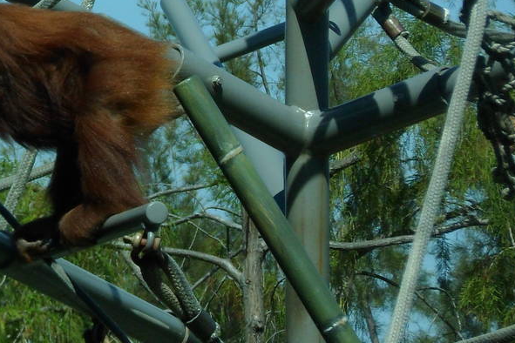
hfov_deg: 5.6
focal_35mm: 366
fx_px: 5235
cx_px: -173
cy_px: -54
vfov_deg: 3.7
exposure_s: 1/500
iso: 80
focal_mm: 22.5
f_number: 5.4
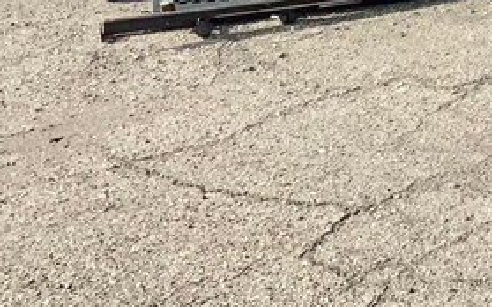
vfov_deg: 10.7
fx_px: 1514
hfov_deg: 16.5
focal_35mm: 113
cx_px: 778
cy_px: -293
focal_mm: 3
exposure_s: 1/1912
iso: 16
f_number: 1.8
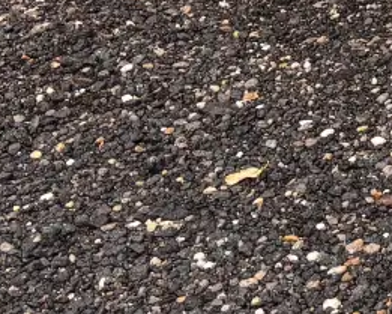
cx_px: 924
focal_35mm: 140
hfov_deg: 11.5
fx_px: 1625
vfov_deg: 9.8
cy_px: -419
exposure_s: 1/164
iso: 40
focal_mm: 5.96
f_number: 1.6
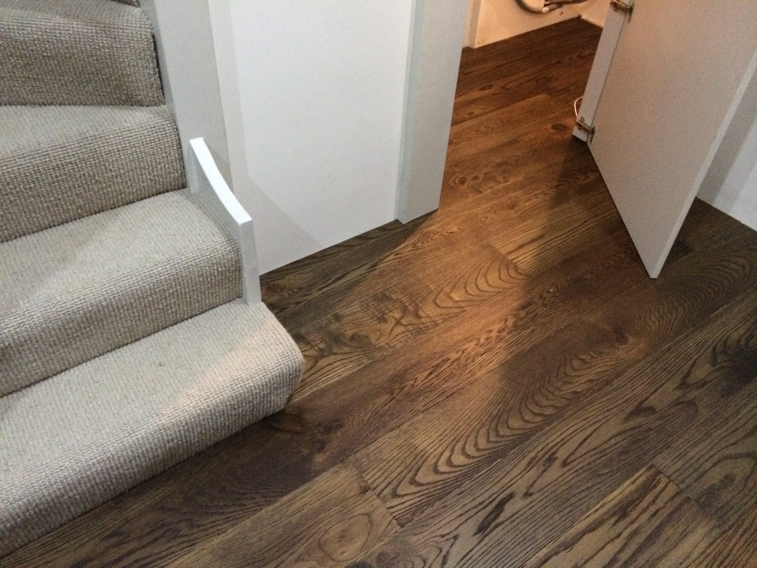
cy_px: 284
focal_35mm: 30
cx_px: 378
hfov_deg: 60.0
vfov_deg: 46.8
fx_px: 656
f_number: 2.2
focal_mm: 4.12
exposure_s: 1/17
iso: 640
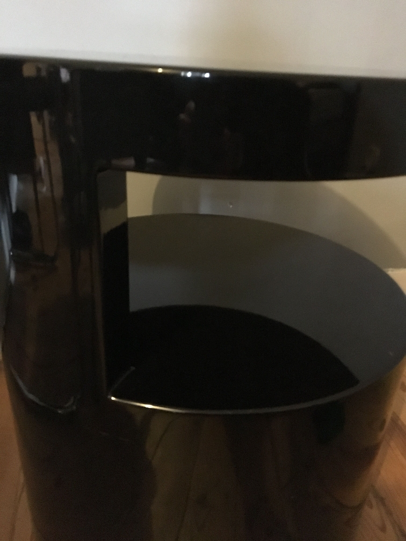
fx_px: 454
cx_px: 203
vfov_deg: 61.7
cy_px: 270
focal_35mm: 29
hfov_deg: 48.2
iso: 2000
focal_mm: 4.15
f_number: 2.2
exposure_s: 1/17
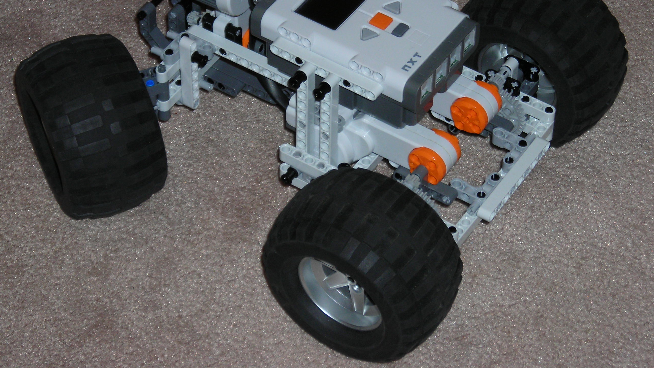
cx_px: 326
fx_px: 2202
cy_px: 130
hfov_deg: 16.9
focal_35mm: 127
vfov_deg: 9.5
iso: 82
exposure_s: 1/60.1
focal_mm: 19.2
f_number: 5.3
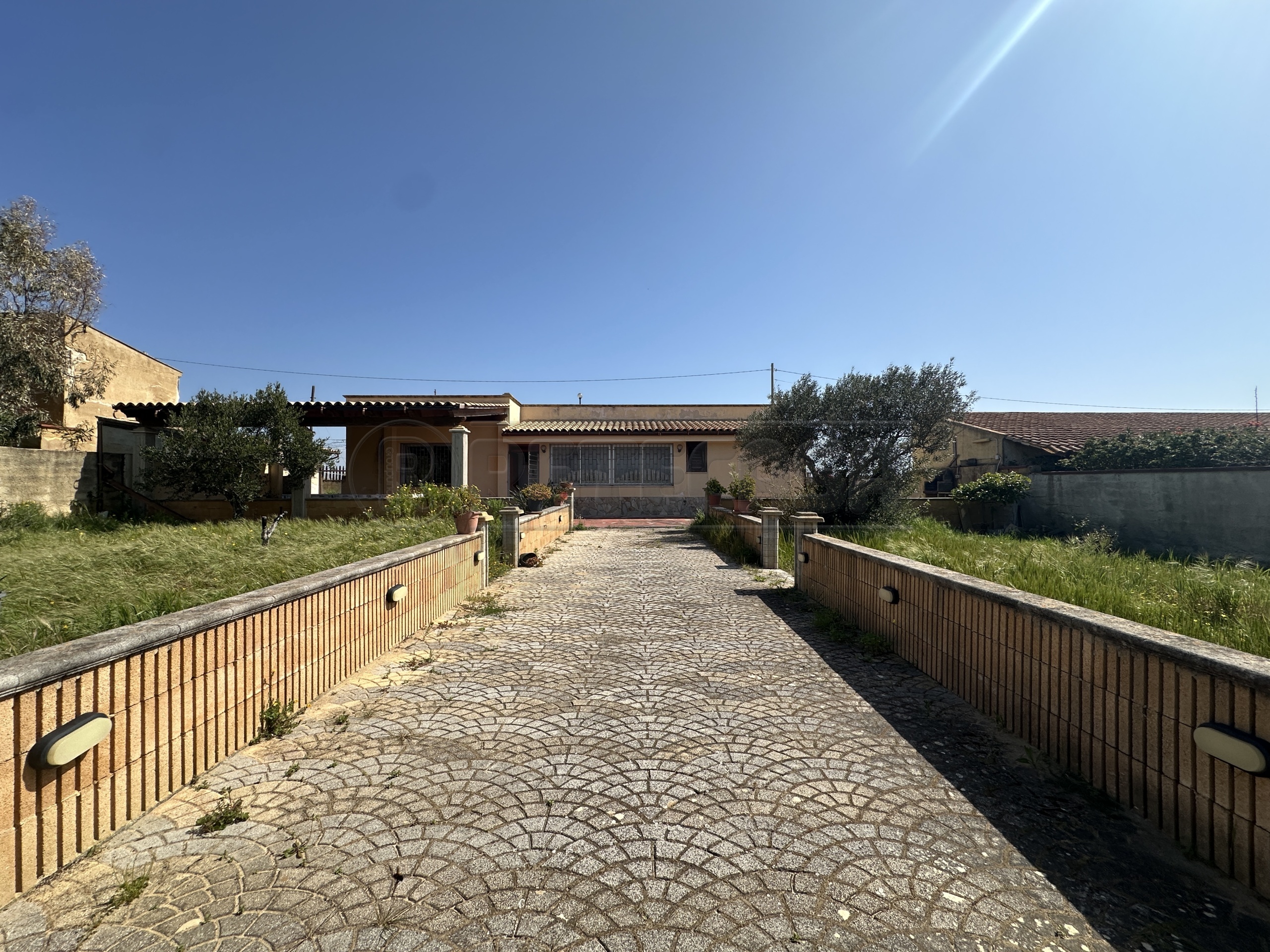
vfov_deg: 85.7
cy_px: 476
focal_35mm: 14
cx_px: 635
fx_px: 514
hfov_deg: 102.1
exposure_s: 1/2747
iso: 50
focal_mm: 2.22
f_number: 2.2
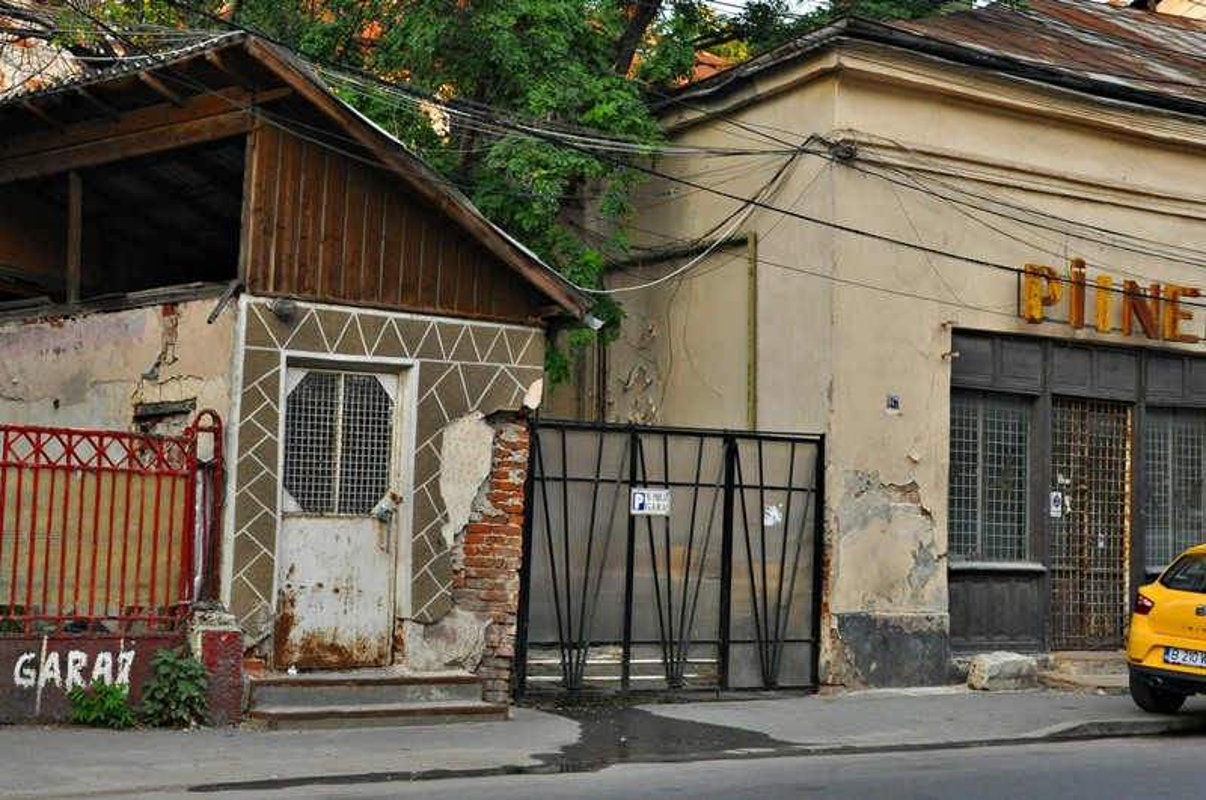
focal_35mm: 51
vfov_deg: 26.4
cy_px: 400
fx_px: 1706
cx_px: 603
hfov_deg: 38.9
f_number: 14
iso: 800
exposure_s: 1/125
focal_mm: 34
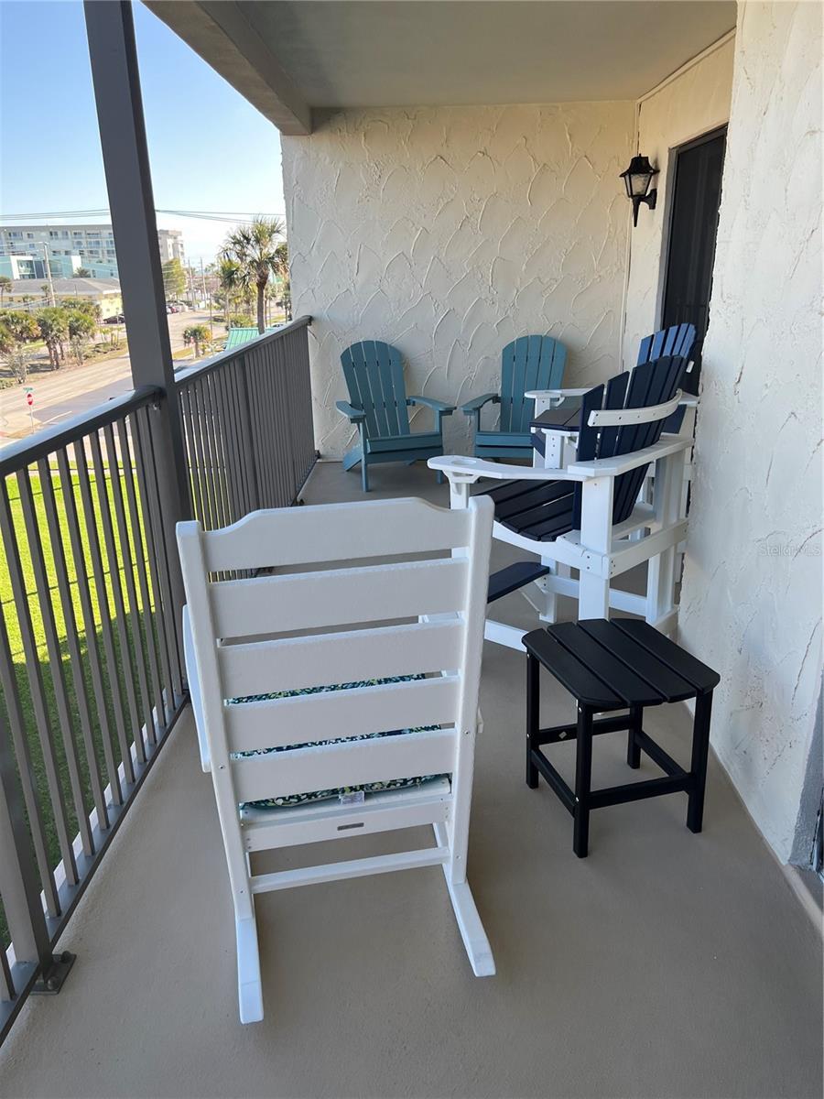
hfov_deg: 53.1
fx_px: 825
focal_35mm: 26
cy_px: 550
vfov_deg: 67.3
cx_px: 412
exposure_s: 1/666
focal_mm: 5.7
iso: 50
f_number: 1.5
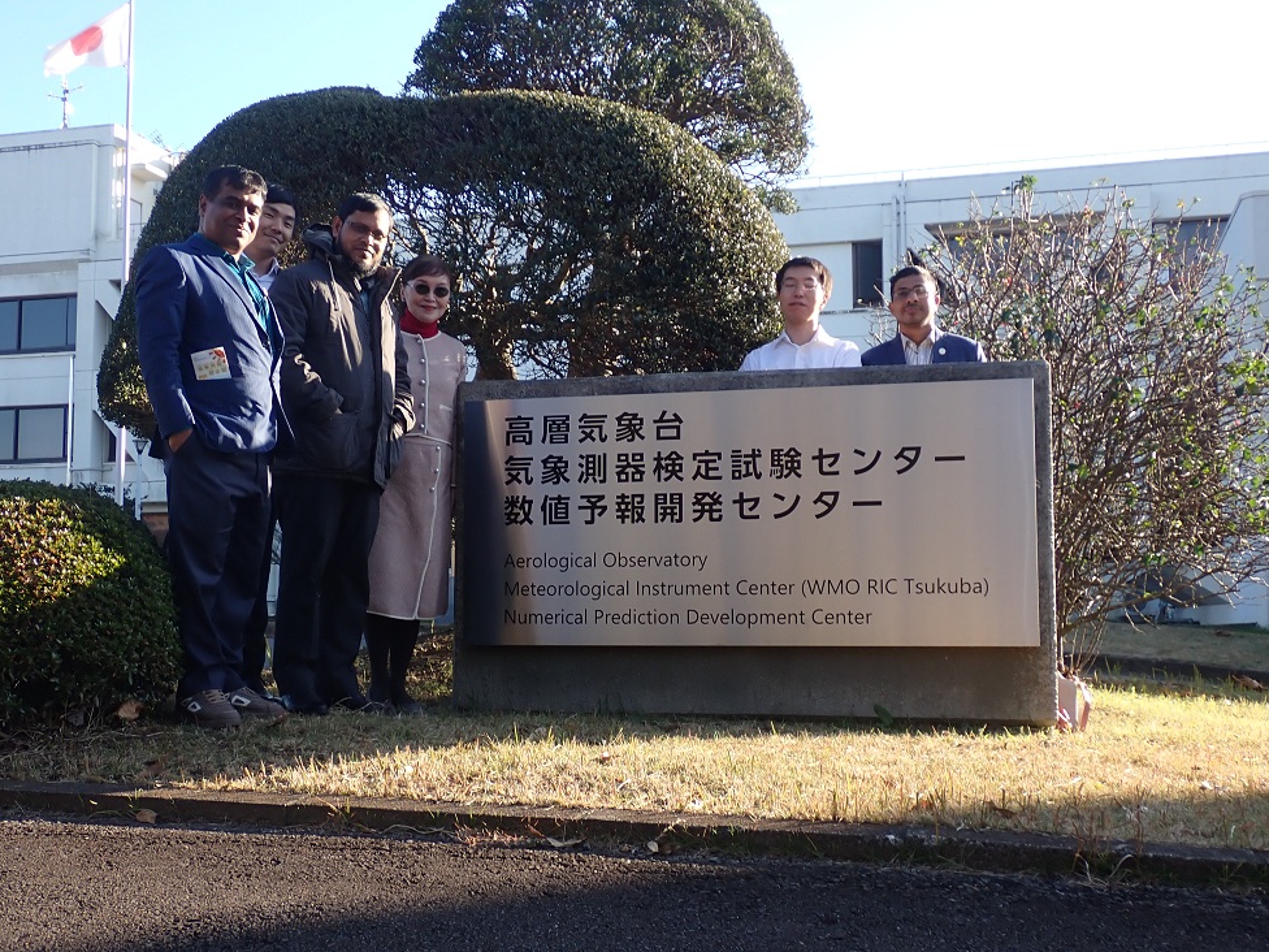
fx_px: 1540
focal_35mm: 42
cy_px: 486
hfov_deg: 44.8
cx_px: 621
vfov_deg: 34.3
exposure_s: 1/40
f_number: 8
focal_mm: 7.31
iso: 100
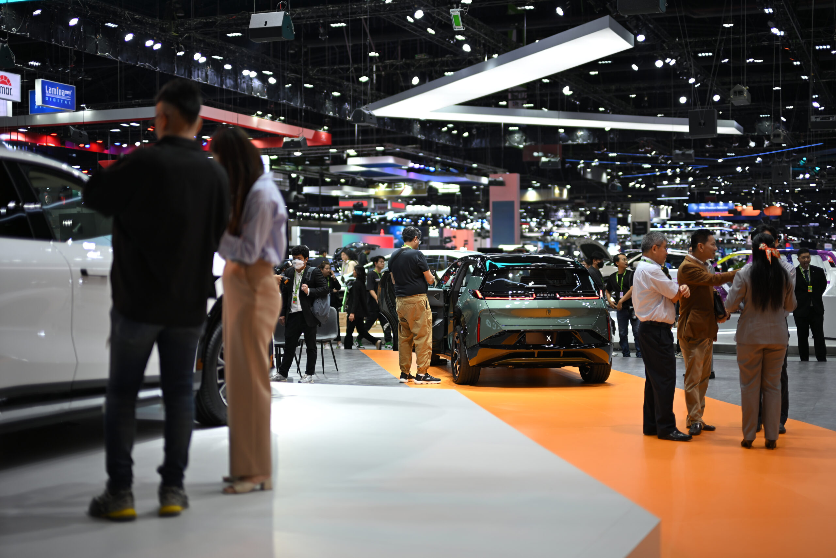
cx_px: 418
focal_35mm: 50
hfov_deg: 39.6
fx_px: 1161
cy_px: 279
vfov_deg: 27.0
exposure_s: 1/200
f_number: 1.4
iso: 64
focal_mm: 50
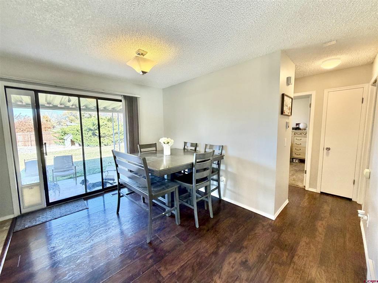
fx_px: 153
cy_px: 142
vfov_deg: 85.7
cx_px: 189
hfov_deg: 102.1
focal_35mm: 14
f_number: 2.2
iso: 160
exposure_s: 1/120
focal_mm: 2.22
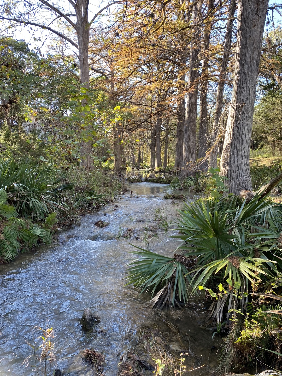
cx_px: 141
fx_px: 282
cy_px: 188
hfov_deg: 53.1
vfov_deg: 67.3
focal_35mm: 26
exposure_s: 1/122
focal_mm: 4.25
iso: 40
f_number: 1.8
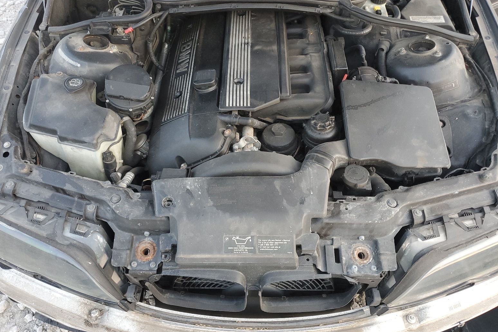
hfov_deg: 65.5
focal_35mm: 28
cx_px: 247
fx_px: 387
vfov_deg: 46.4
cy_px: 165
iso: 70
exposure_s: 1/120
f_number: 1.5
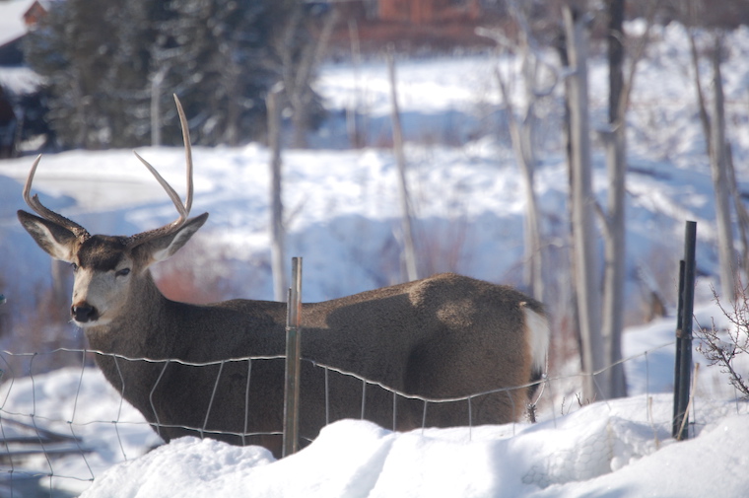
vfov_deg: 4.6
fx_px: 6235
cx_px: 374
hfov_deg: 6.9
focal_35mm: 300
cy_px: 249
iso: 400
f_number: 5.6
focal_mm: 200
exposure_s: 1/1250
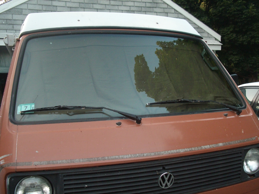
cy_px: 97
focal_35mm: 41
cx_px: 130
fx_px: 307
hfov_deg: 45.8
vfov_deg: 35.1
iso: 200
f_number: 2.8
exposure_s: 1/60
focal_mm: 6.8
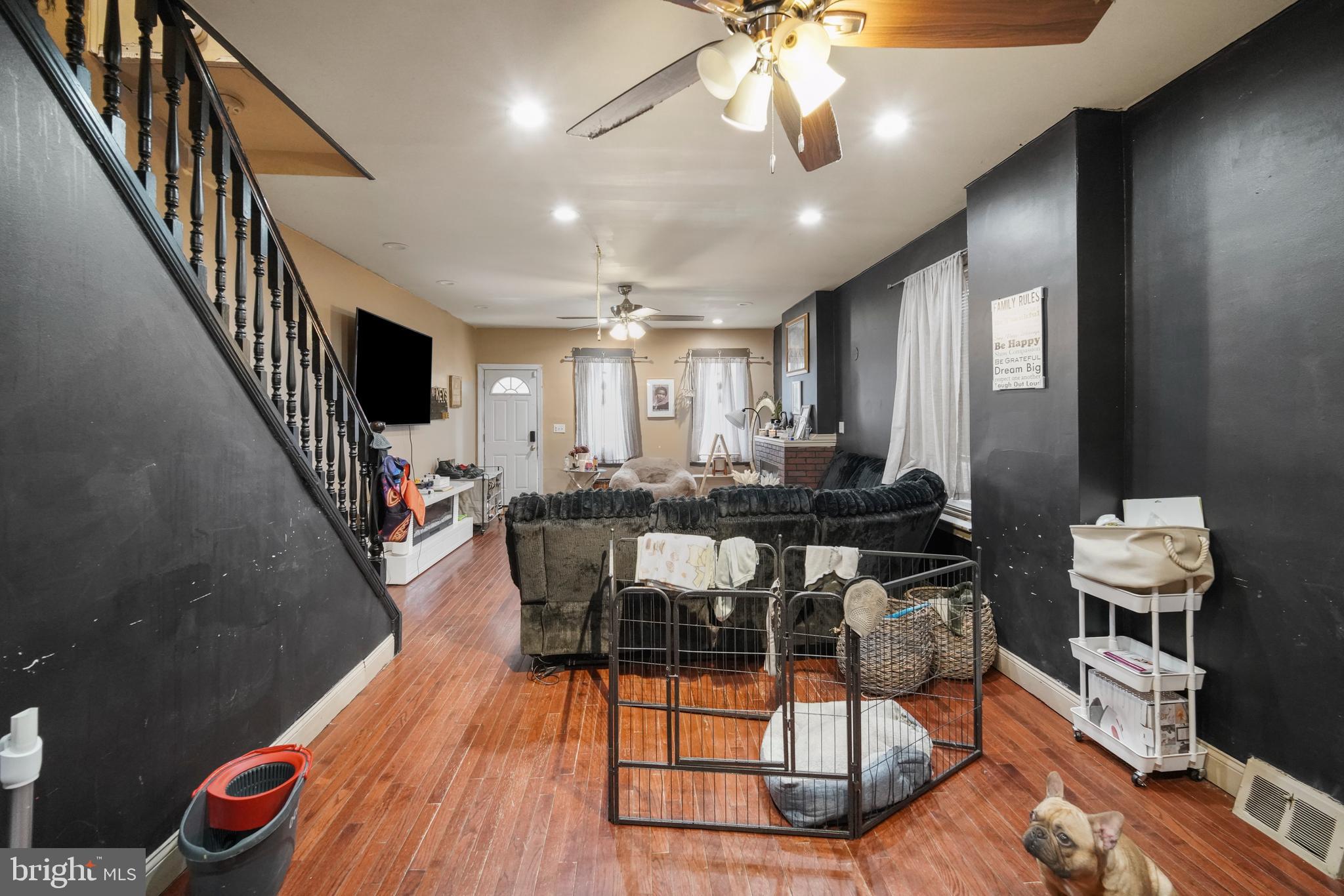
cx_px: 672
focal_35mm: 14
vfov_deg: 81.2
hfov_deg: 104.2
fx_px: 523
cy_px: 448
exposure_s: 1/8
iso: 8000
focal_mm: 14
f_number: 5
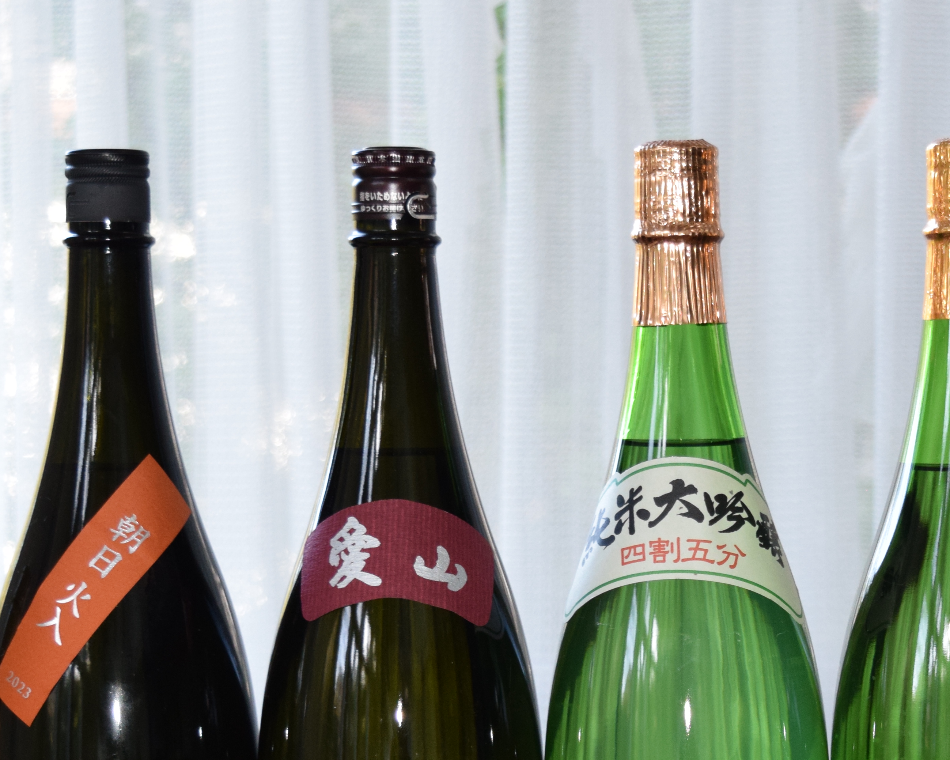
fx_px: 3289
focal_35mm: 117
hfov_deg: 16.3
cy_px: 642
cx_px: 747
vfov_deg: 13.1
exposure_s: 1/125
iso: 800
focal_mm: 36
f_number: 5.6
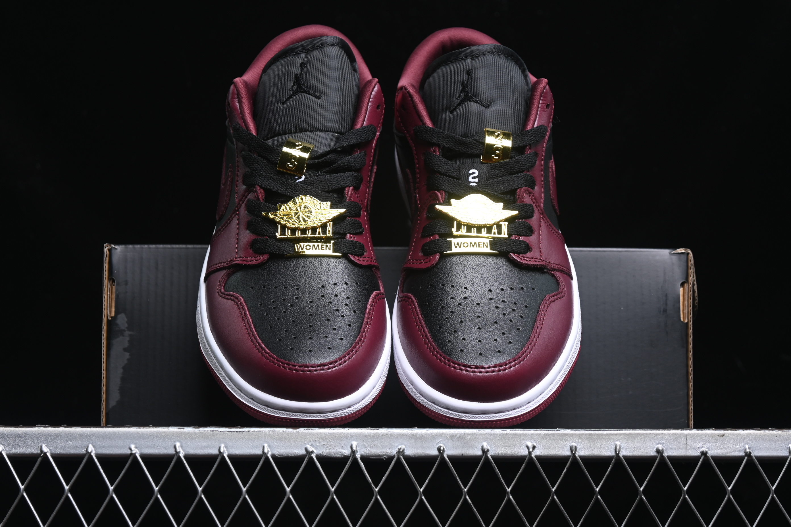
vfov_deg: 18.2
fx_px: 1648
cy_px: 264
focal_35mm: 75
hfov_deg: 27.0
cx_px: 396
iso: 160
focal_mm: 50
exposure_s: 1/50
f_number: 6.3
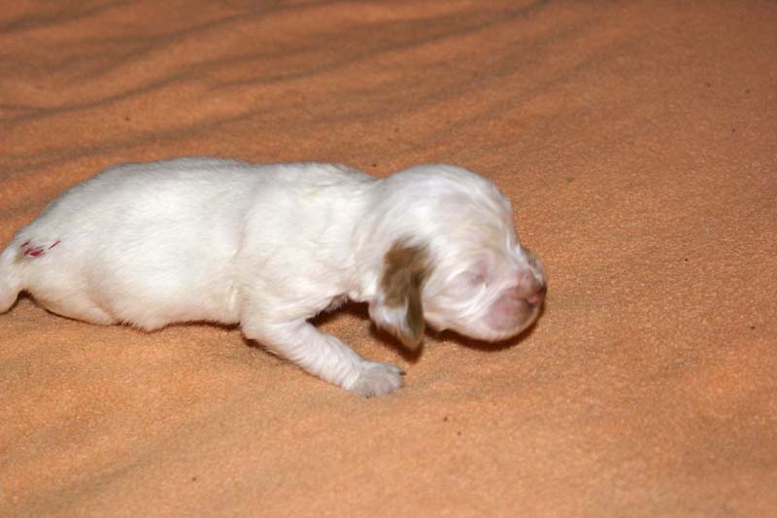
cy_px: 259
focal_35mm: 90
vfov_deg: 15.2
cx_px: 388
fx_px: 1942
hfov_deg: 22.6
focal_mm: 60
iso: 400
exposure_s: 1/100
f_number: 5.6
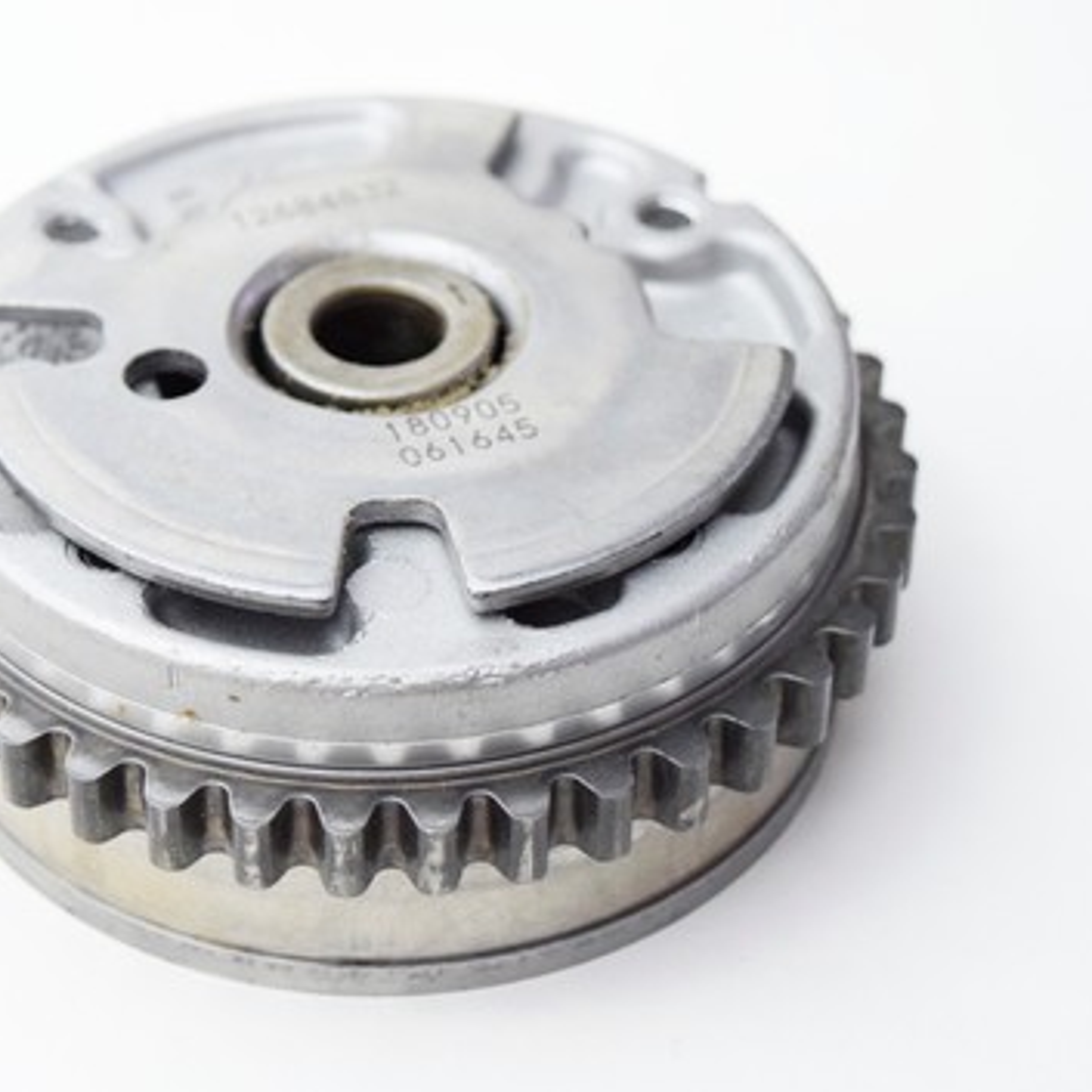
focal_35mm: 97
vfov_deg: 17.9
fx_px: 3462
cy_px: 438
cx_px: 343
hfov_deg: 17.9
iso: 1800
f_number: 5
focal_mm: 42
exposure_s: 1/60
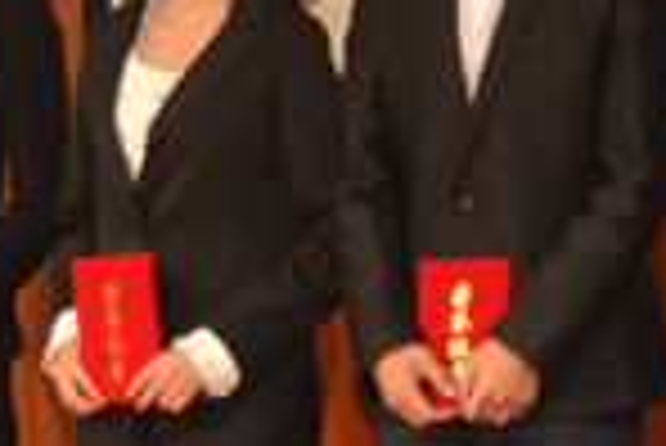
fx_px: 7666
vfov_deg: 3.3
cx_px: 1444
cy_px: -374
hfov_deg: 4.9
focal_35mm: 414
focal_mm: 40
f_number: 5.3
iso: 400
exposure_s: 1/5
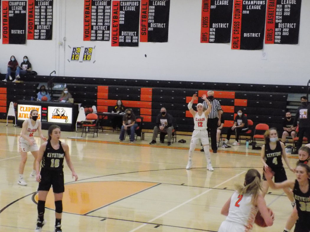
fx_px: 627
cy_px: 116
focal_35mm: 70
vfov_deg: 21.0
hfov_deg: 27.8
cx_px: 155
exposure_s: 1/80
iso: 1600
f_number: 4.2
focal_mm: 12.5
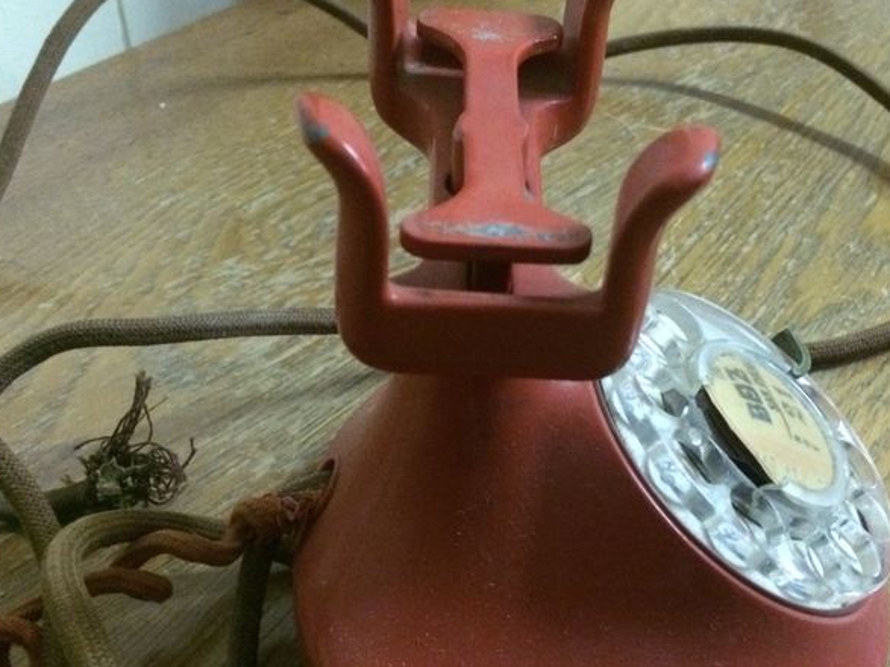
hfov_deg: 41.0
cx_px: 538
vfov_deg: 31.3
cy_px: 430
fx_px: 1182
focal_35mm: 46
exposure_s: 1/15
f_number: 2.2
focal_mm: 4.12
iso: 640
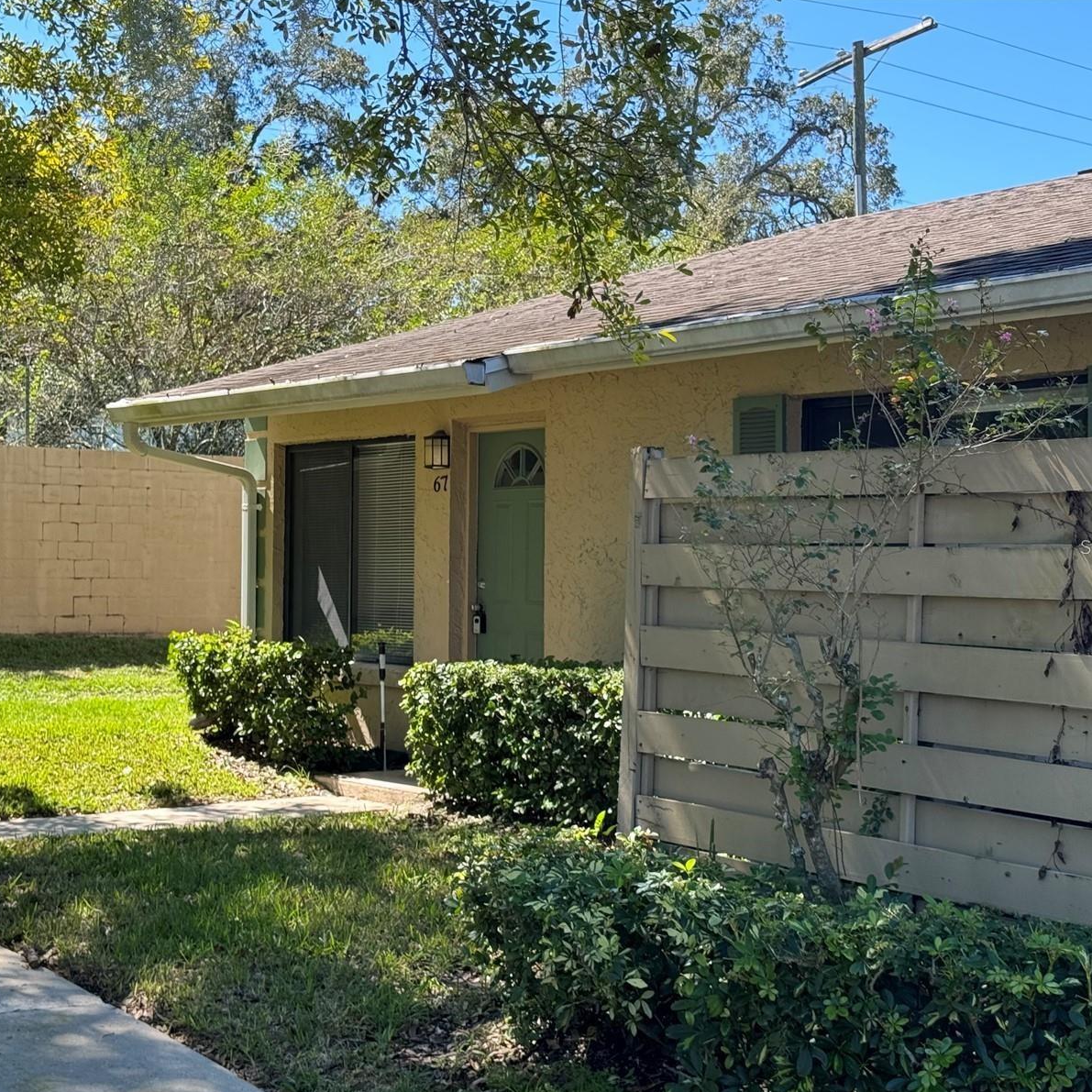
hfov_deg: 30.0
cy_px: 546
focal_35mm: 57
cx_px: 434
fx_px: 2034
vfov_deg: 30.0
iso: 64
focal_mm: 6.86
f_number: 1.78
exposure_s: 1/792
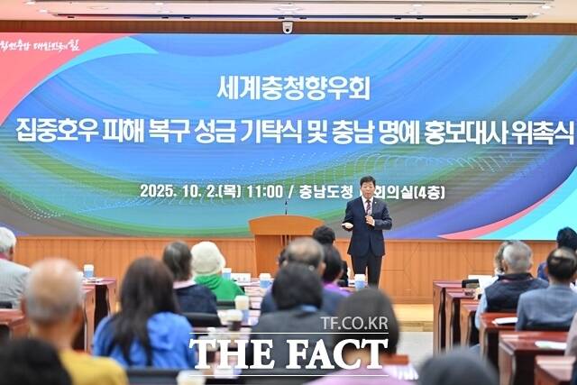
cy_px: 192
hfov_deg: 20.0
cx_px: 288
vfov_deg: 13.4
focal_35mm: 102
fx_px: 1635
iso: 1250
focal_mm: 102
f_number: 2.8
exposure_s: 1/200
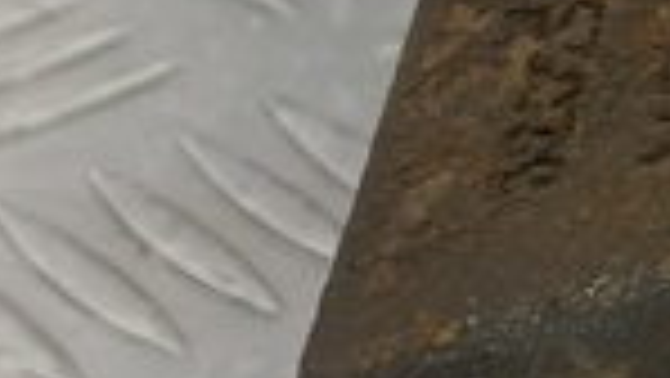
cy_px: 153
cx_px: 1475
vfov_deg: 7.1
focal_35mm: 172
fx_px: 3057
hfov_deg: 11.0
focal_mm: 4.11
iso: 88
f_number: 1.6
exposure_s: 1/50
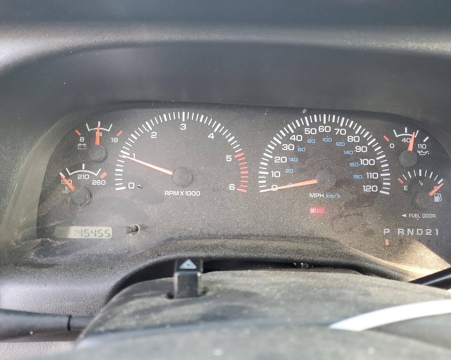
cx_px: 226
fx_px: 374
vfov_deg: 51.5
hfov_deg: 62.2
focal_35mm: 28
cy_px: 177
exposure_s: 1/50
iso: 74
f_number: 1.5
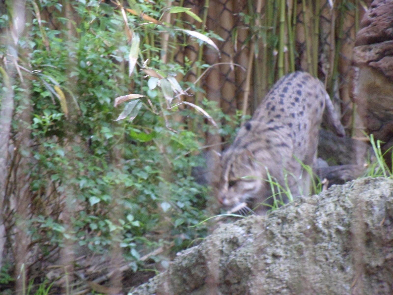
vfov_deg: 5.5
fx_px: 3065
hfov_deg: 7.3
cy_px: 148
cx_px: 196
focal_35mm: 270
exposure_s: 1/20
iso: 800
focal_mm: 46.8
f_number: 5.9
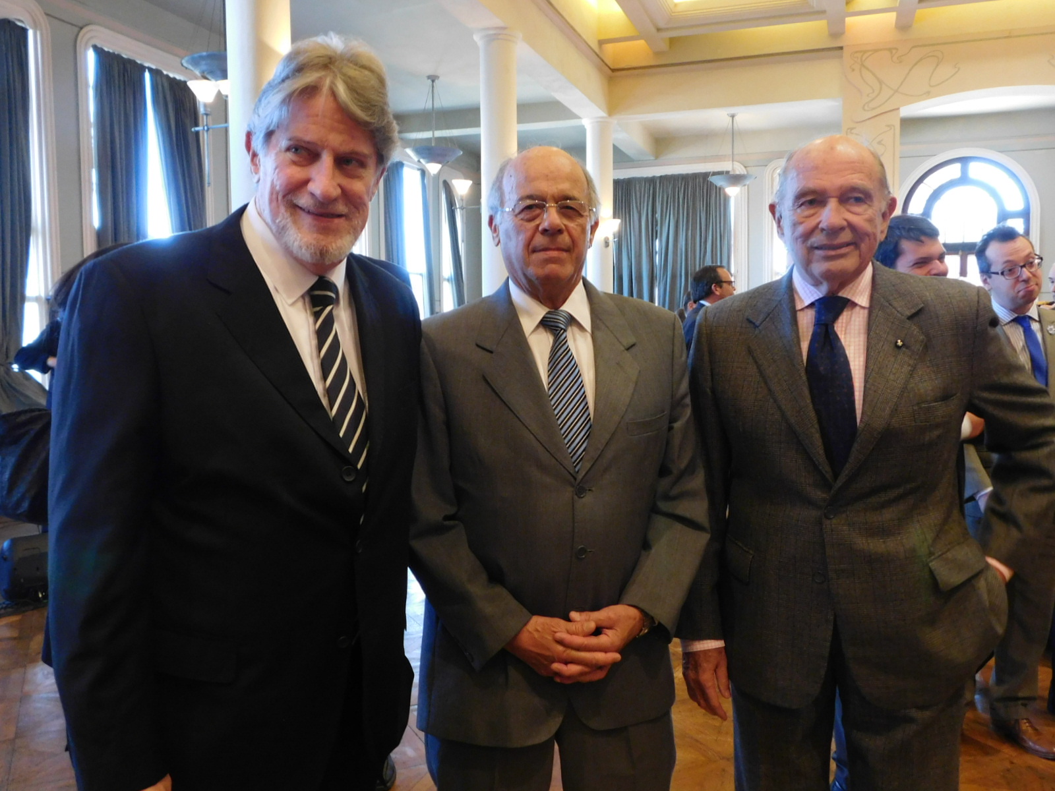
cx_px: 528
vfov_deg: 46.8
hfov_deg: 60.0
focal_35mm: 30
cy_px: 396
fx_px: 914
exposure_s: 1/20
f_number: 3.2
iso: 400
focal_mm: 5.3
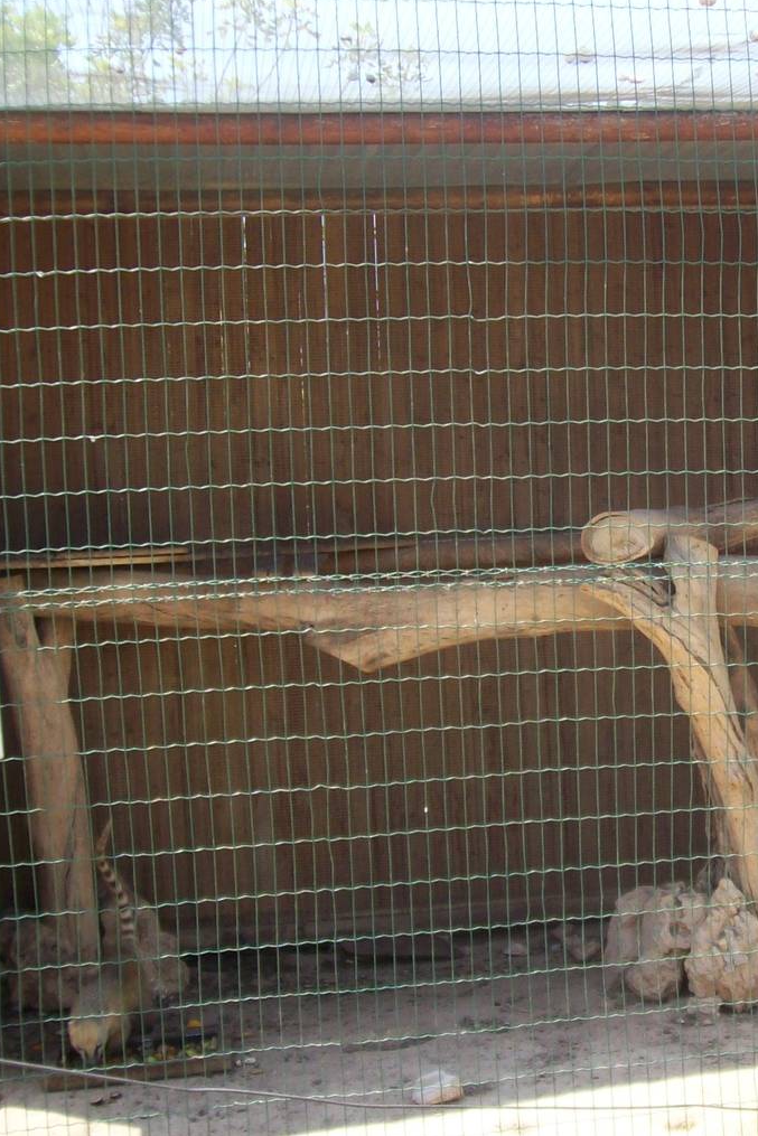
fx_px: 1863
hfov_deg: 22.5
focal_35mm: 59
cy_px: 558
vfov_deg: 33.9
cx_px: 671
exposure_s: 1/398
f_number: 2.7
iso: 80
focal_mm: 6
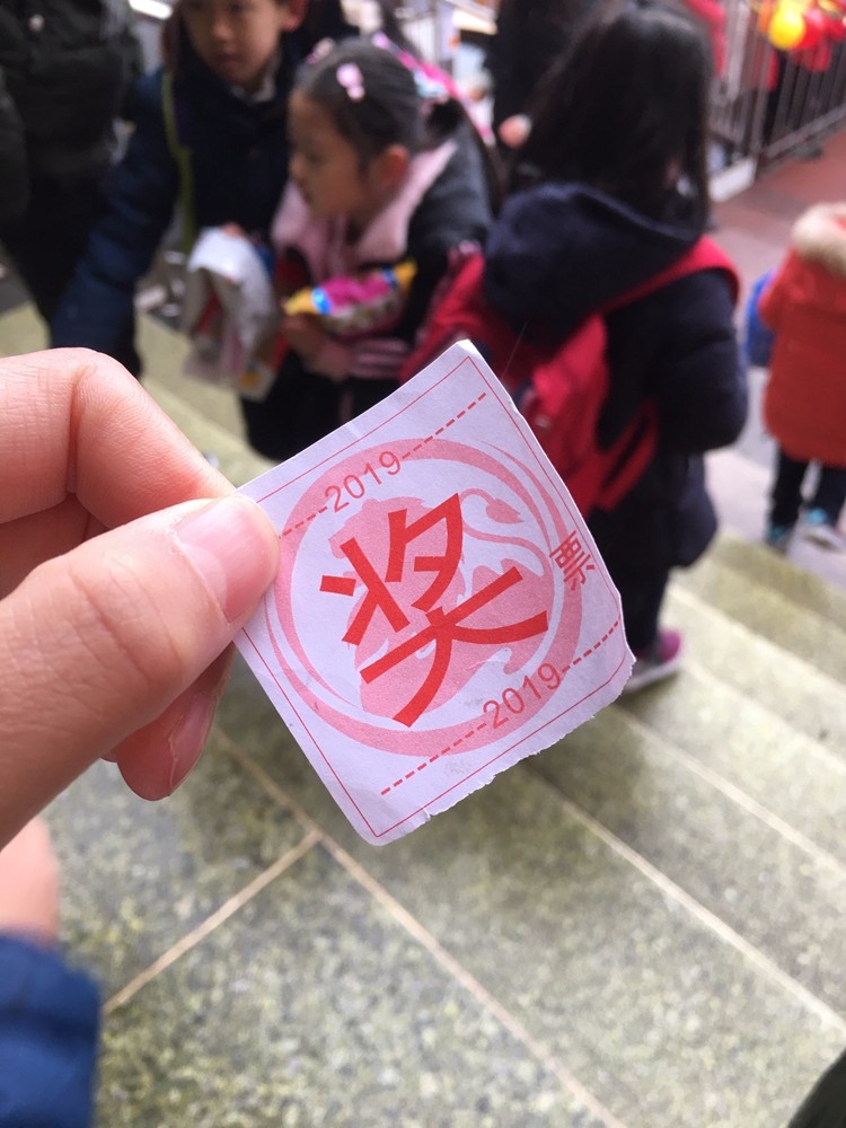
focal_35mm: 29
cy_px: 564
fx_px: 945
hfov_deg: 48.2
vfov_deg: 61.7
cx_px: 423
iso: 25
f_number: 2.2
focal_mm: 4.15
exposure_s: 1/33
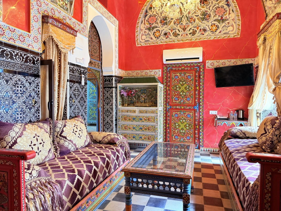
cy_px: 106
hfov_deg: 71.6
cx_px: 140
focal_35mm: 24
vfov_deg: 56.8
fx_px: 195
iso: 200
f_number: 1.78
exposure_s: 1/50
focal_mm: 6.76
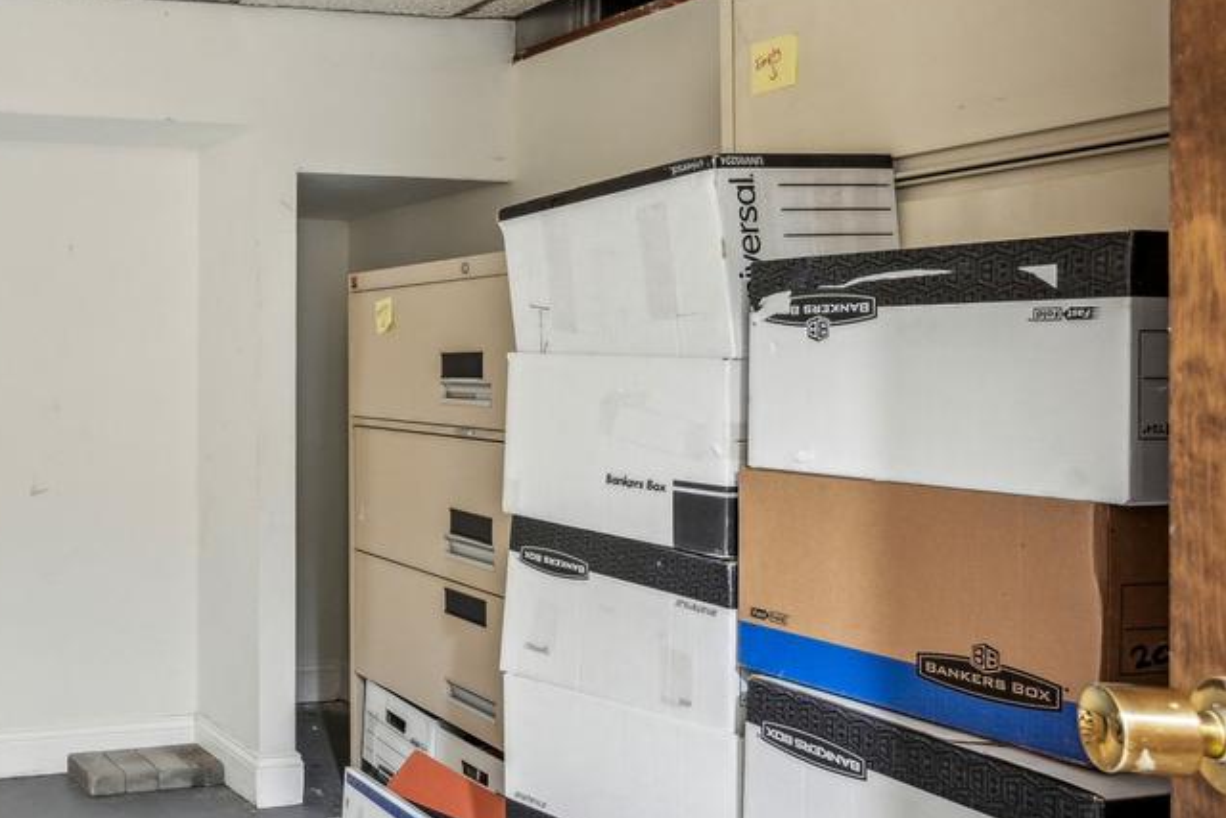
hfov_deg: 43.6
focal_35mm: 36
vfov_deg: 36.4
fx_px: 1226
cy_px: 251
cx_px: -59
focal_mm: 16
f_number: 8
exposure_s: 5
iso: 800
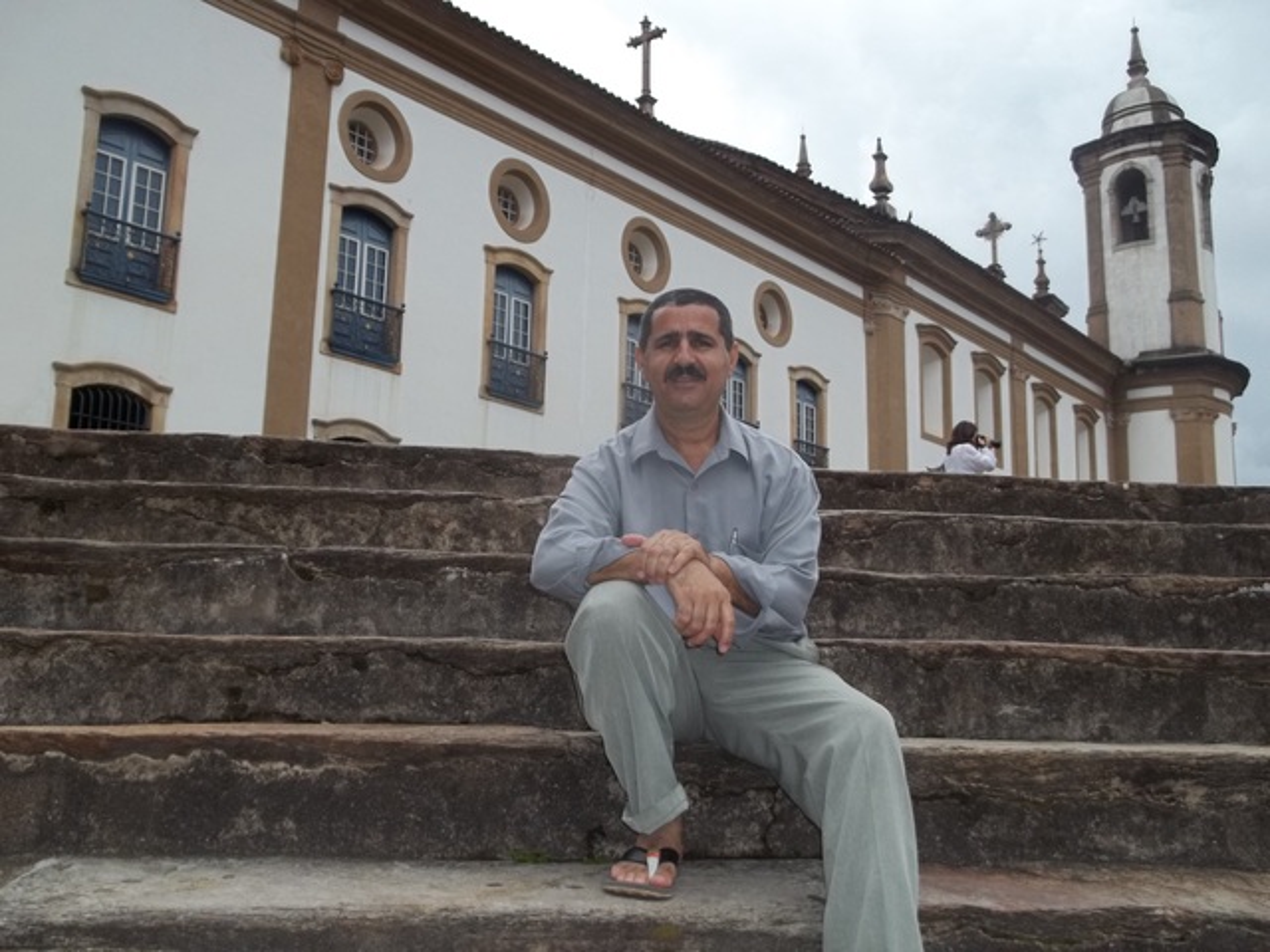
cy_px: 476
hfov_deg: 55.4
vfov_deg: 42.9
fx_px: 1211
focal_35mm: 33
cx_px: 635
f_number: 3.3
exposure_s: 1/800
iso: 64
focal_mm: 5.9
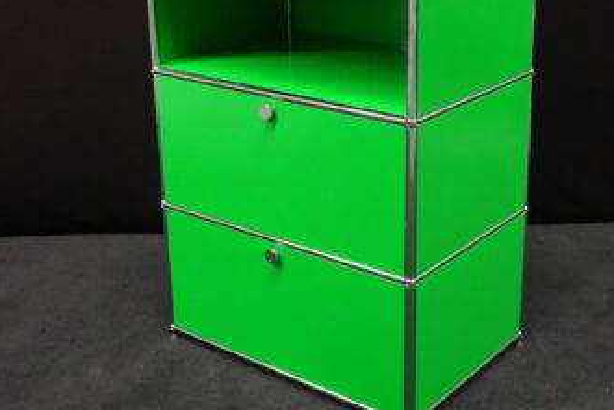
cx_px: 343
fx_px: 990
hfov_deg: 34.4
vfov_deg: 23.3
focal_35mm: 58
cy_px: 128
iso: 12800
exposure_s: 1/160
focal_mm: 32
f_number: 4
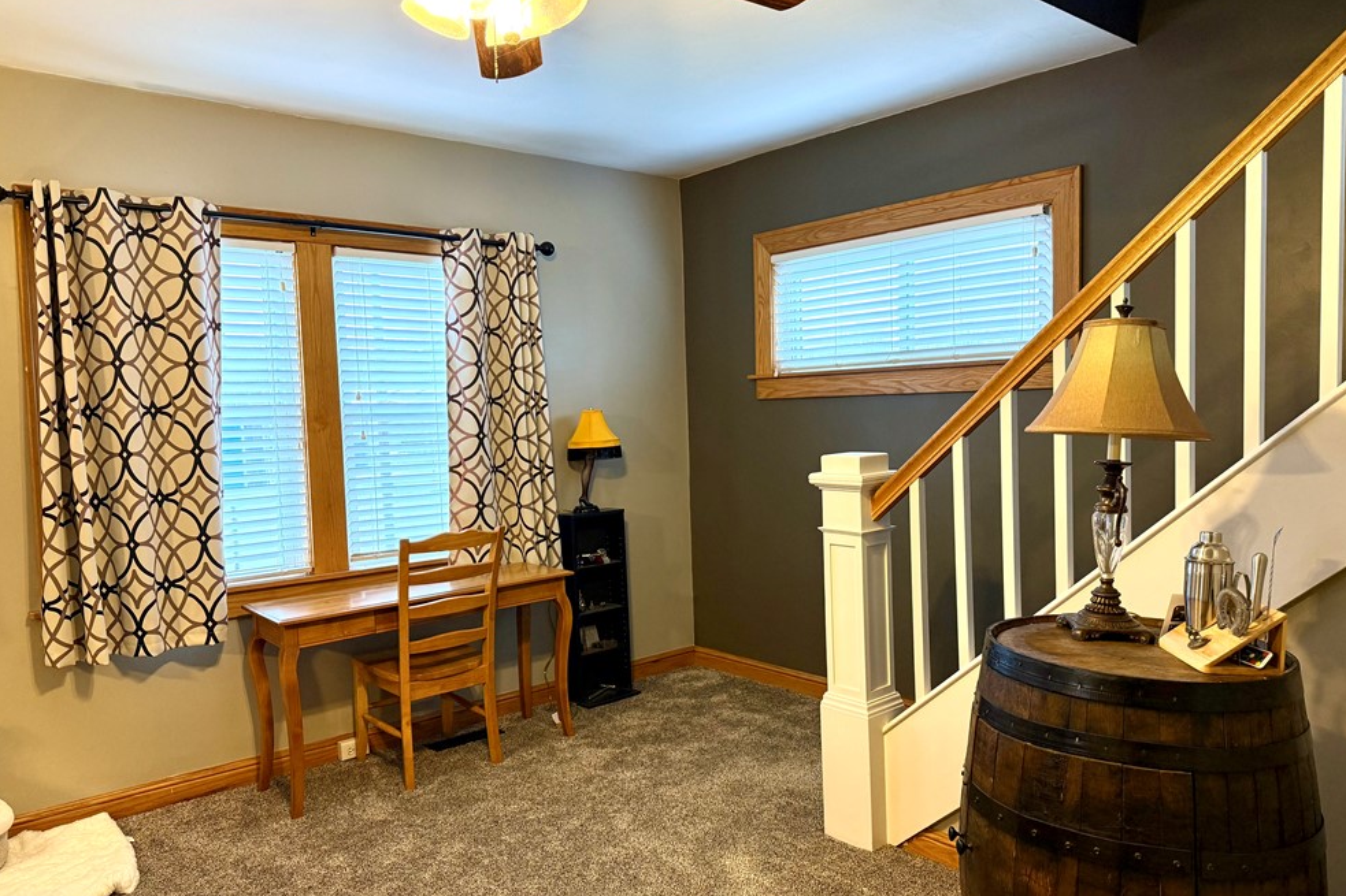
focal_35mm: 26
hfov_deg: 69.4
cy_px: 469
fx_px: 972
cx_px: 674
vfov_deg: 49.5
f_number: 1.78
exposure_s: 1/60
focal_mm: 6.76
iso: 250
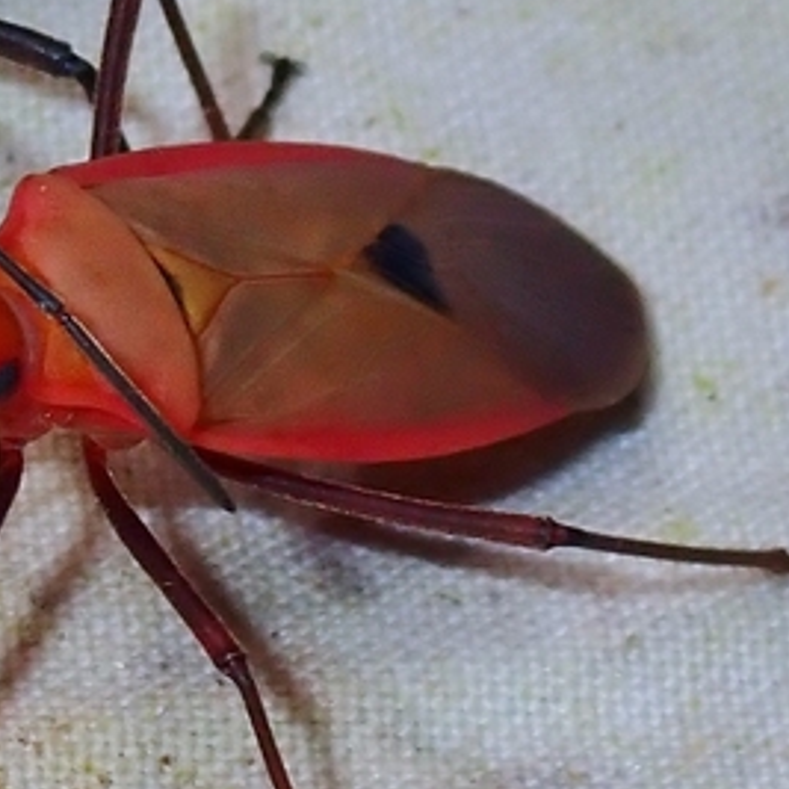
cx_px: -612
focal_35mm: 377
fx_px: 9722
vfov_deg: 4.6
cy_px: 270
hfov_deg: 4.6
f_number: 6.3
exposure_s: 1/400
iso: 160
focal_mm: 18
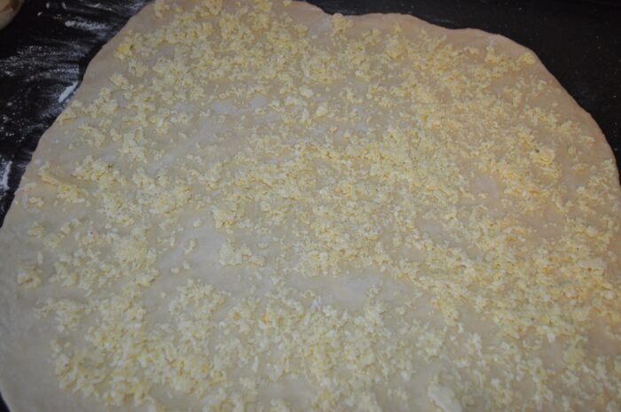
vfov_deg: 43.5
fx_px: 517
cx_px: 310
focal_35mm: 30
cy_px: 206
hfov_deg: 62.0
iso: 400
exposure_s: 1/60
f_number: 3.8
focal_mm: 20
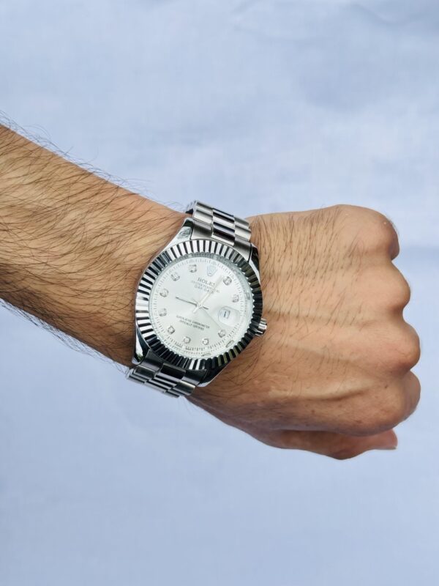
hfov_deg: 30.3
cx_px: 220
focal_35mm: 48
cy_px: 293
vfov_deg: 39.7
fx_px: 812
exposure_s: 1/1637
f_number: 1.78
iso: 64
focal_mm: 6.76
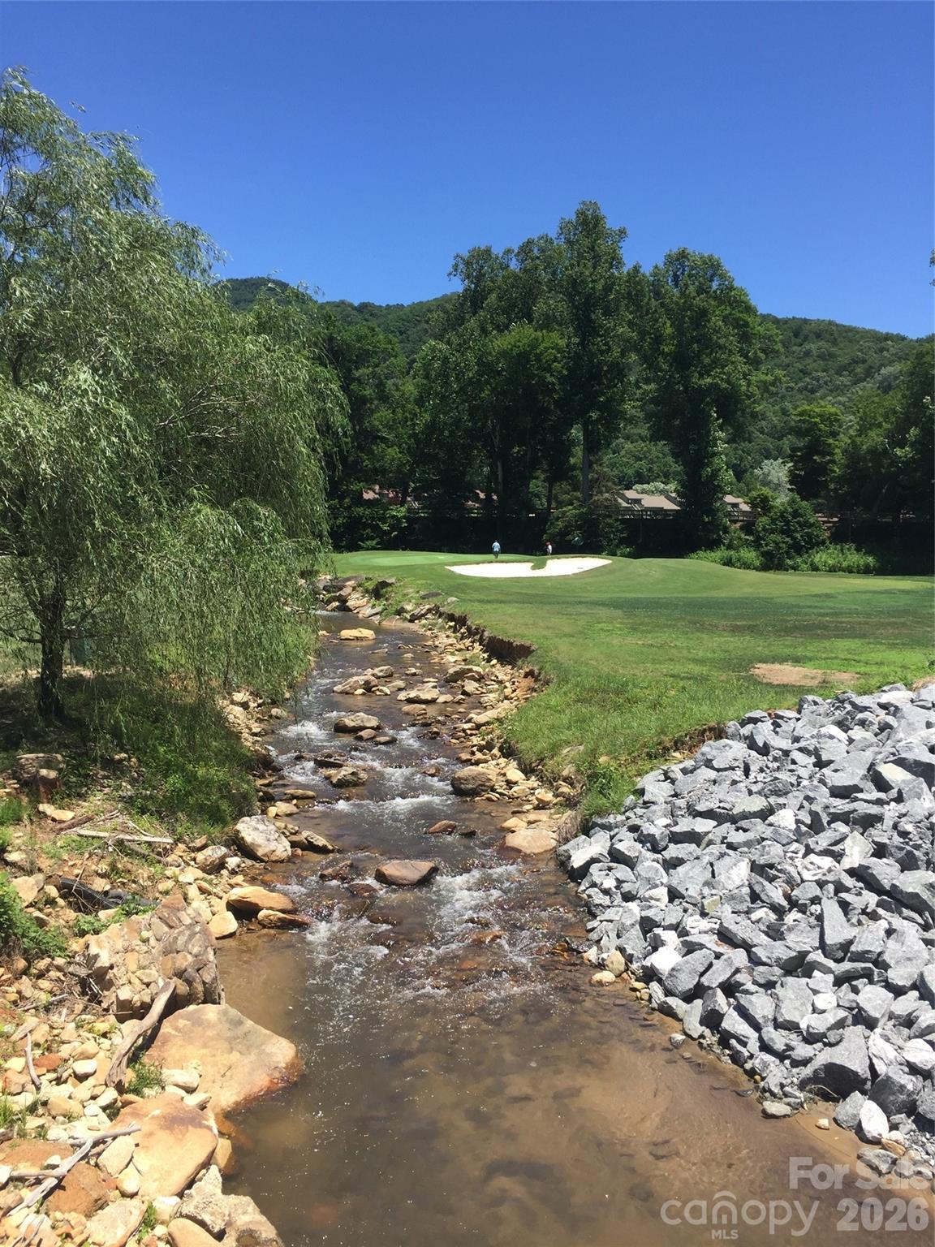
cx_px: 468
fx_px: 1044
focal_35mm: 29
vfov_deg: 61.7
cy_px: 624
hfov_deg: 48.2
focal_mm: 4.15
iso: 32
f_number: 2.2
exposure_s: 1/1276
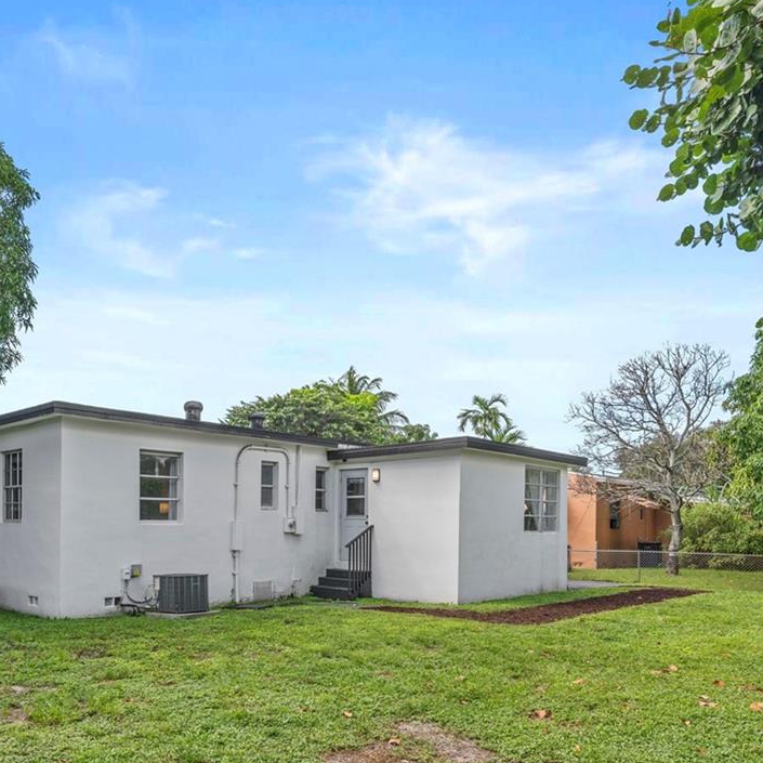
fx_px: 673
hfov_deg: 57.2
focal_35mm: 27
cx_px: 228
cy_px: 513
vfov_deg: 57.7
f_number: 8
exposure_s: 1/200
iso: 125
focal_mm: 14
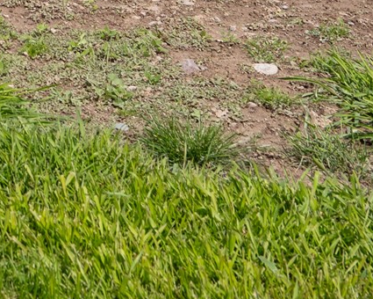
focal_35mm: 139
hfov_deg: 12.2
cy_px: -306
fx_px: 1534
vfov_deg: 10.2
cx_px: -391
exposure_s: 1/1250
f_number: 7.1
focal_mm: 29
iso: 320
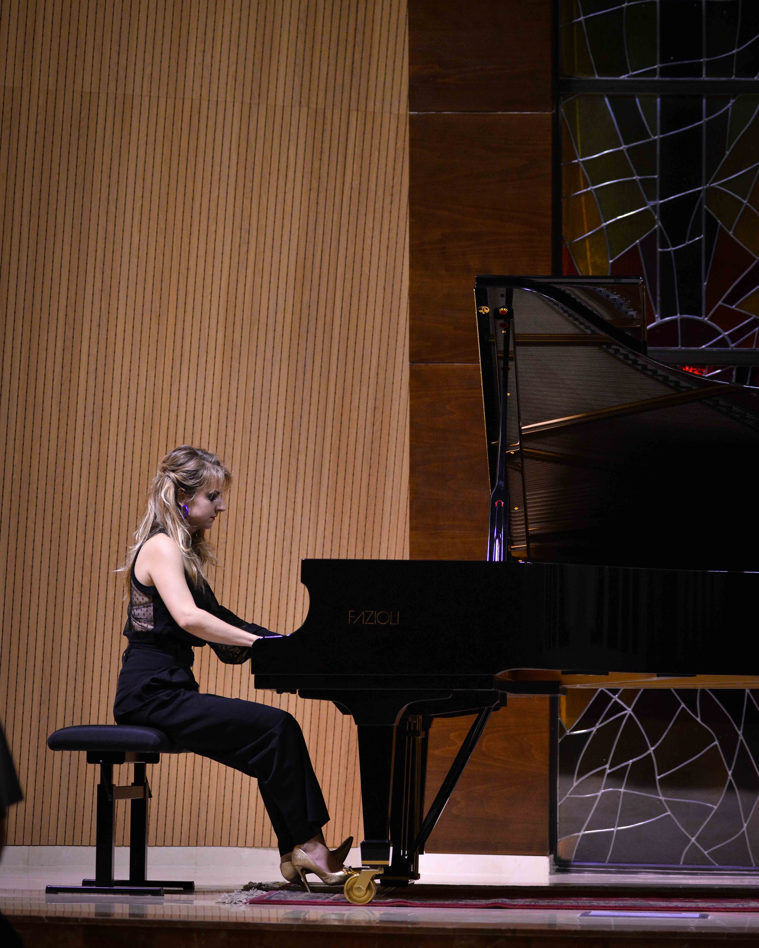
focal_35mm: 127
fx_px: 3566
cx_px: 382
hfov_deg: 12.1
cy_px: 437
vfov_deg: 15.2
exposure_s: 1/250
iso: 1600
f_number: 2.8
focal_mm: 112
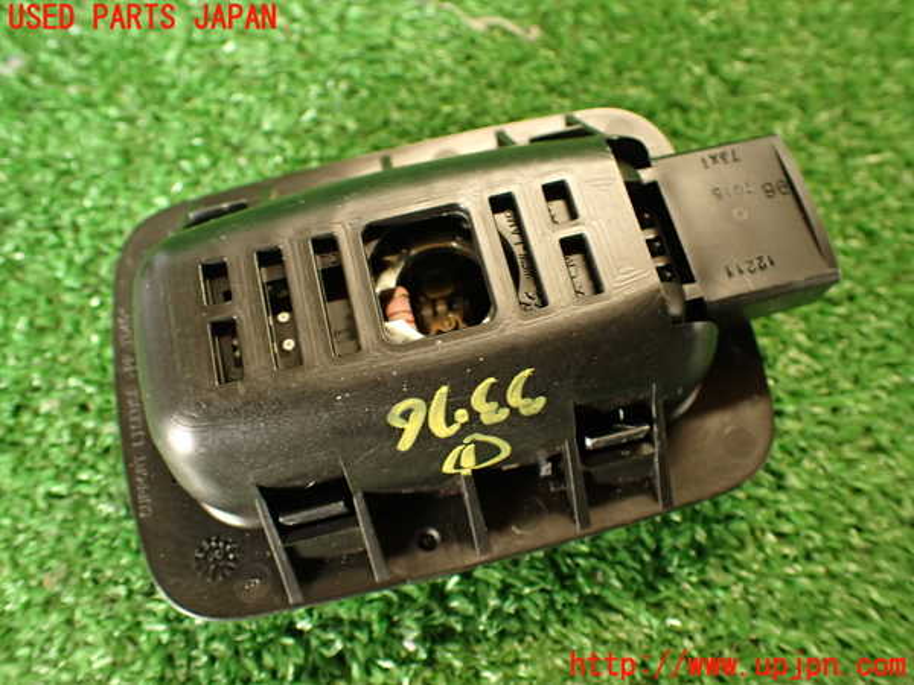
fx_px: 792
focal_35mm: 30
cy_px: 342
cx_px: 457
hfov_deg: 60.0
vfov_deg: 46.8
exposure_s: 1/30
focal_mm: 5.4
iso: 320
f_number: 2.3
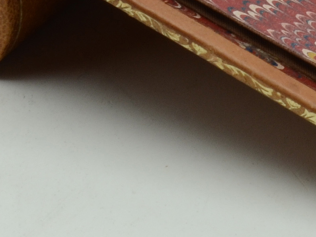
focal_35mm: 268
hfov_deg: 7.3
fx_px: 2447
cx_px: 416
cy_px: -128
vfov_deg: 5.5
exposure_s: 1/125
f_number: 16
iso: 200
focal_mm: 30
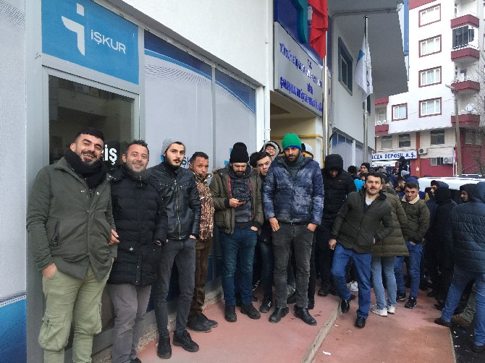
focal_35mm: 29
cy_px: 182
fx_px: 406
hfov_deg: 61.7
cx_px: 242
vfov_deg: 48.2
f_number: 2.2
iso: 64
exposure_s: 1/33
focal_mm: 4.15
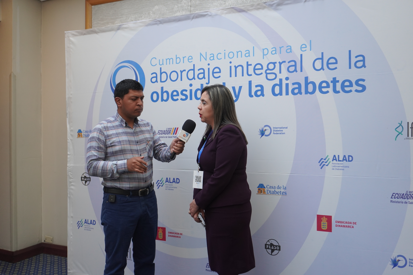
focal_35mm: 33
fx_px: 379
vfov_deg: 40.0
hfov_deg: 57.2
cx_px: 206
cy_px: 138
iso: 640
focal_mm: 22
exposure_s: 1/160
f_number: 4
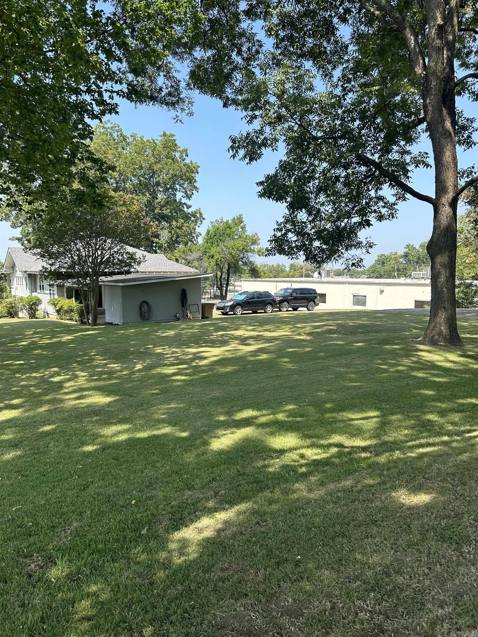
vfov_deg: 71.6
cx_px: 239
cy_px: 318
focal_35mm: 24
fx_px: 442
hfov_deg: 56.8
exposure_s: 1/1357
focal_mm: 6.86
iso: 80
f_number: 1.78
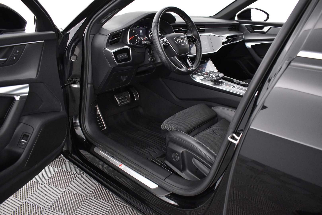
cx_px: 161
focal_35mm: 27
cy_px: 108
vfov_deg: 47.9
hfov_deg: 67.4
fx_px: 242
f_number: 3.5
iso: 3200
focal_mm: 18
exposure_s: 1/50
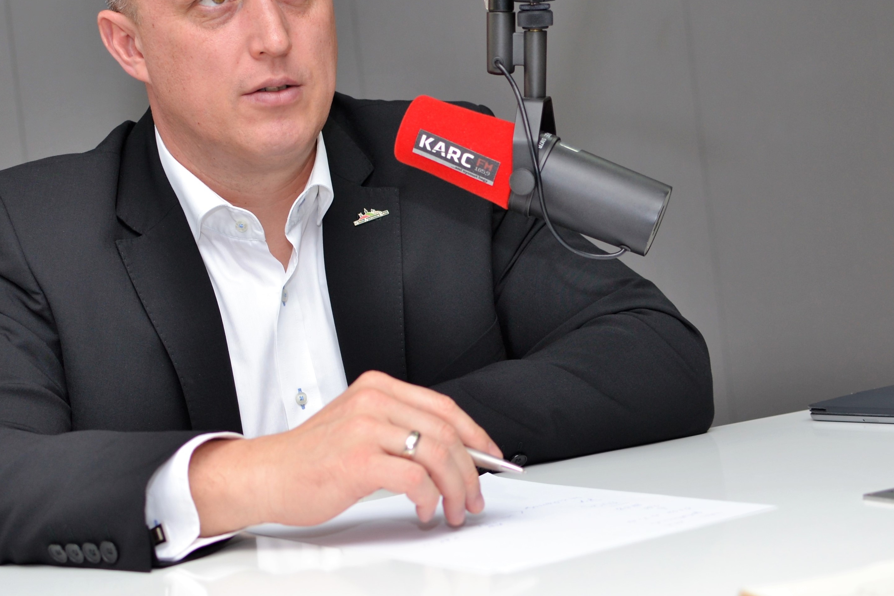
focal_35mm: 73
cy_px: 198
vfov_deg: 18.7
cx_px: 291
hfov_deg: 27.6
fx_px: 1805
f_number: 2.8
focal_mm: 35
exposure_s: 1/200
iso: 200
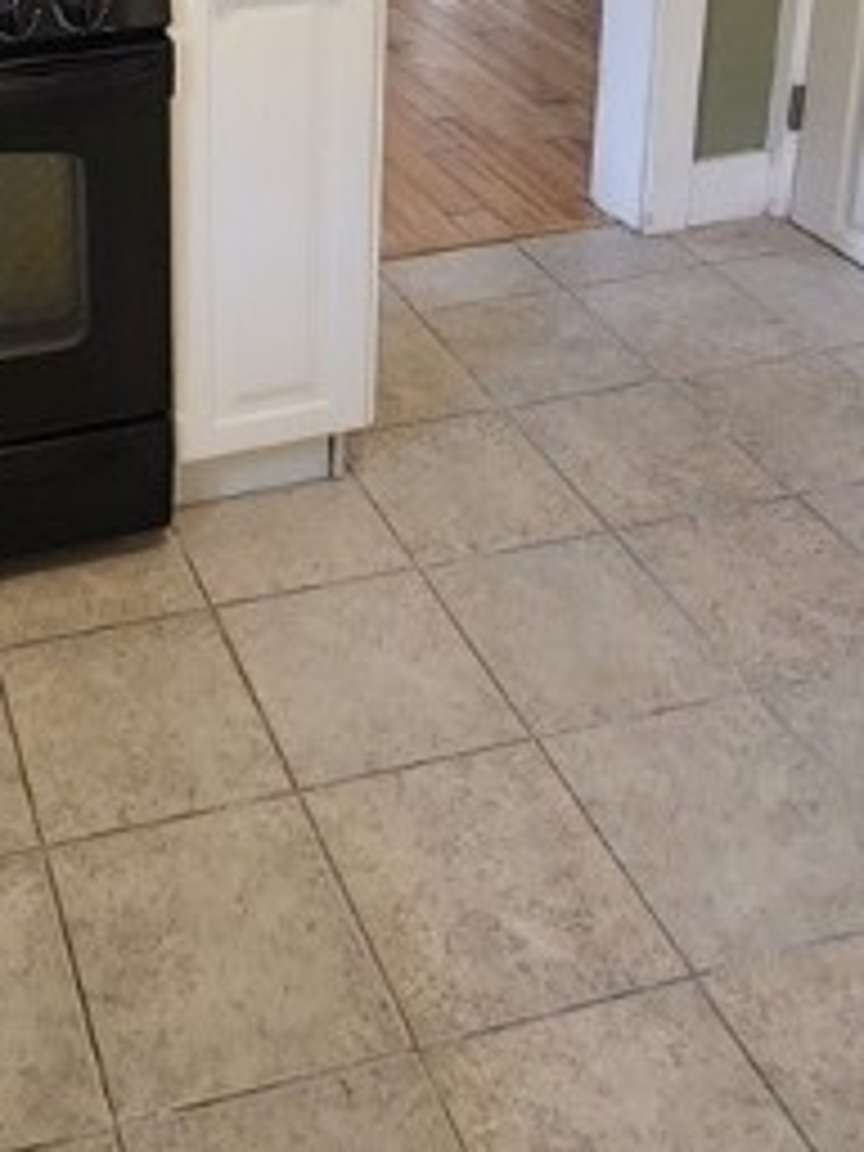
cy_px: -58
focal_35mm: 39
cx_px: 40
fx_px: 1298
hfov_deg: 34.2
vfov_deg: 40.4
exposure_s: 1/60
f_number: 2.2
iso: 250
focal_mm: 2.2
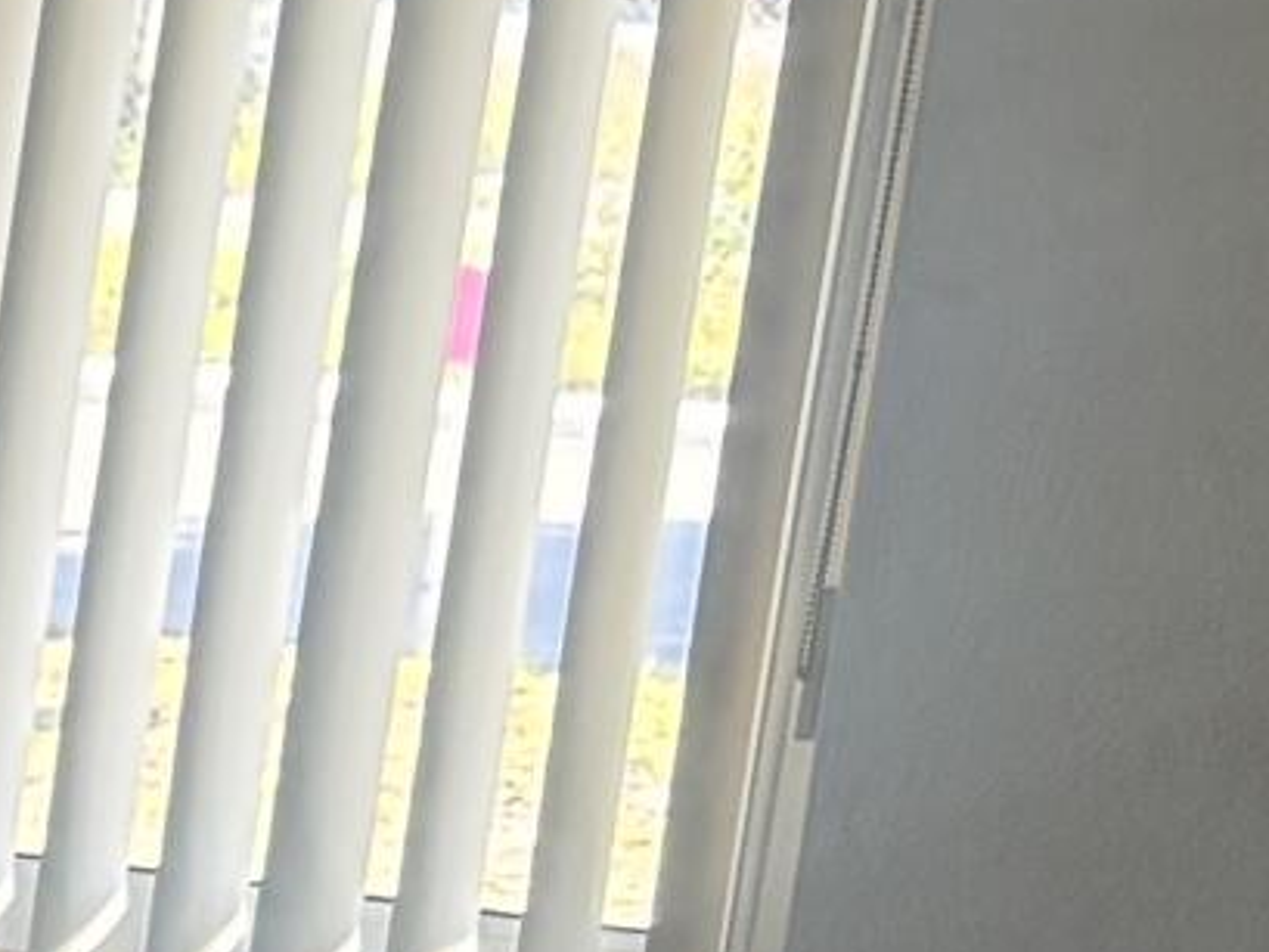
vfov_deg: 8.3
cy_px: 1408
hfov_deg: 9.4
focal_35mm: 176
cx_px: -2190
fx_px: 6454
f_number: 1.78
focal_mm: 6.76
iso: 200
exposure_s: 1/121
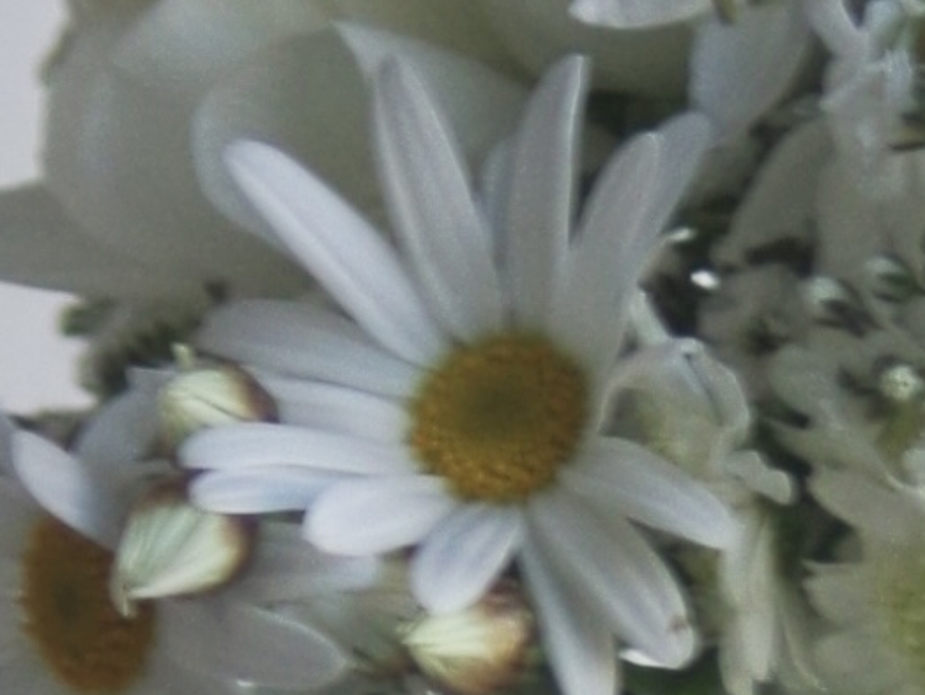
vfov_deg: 1.4
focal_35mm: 1084
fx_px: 28986
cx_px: 1288
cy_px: 92
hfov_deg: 1.8
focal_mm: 80
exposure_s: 1/100
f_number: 4.5
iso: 100
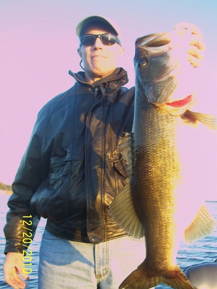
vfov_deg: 50.1
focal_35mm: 37
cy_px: 144
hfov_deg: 38.7
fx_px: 309
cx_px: 108
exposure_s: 1/30
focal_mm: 5.6
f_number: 2.8
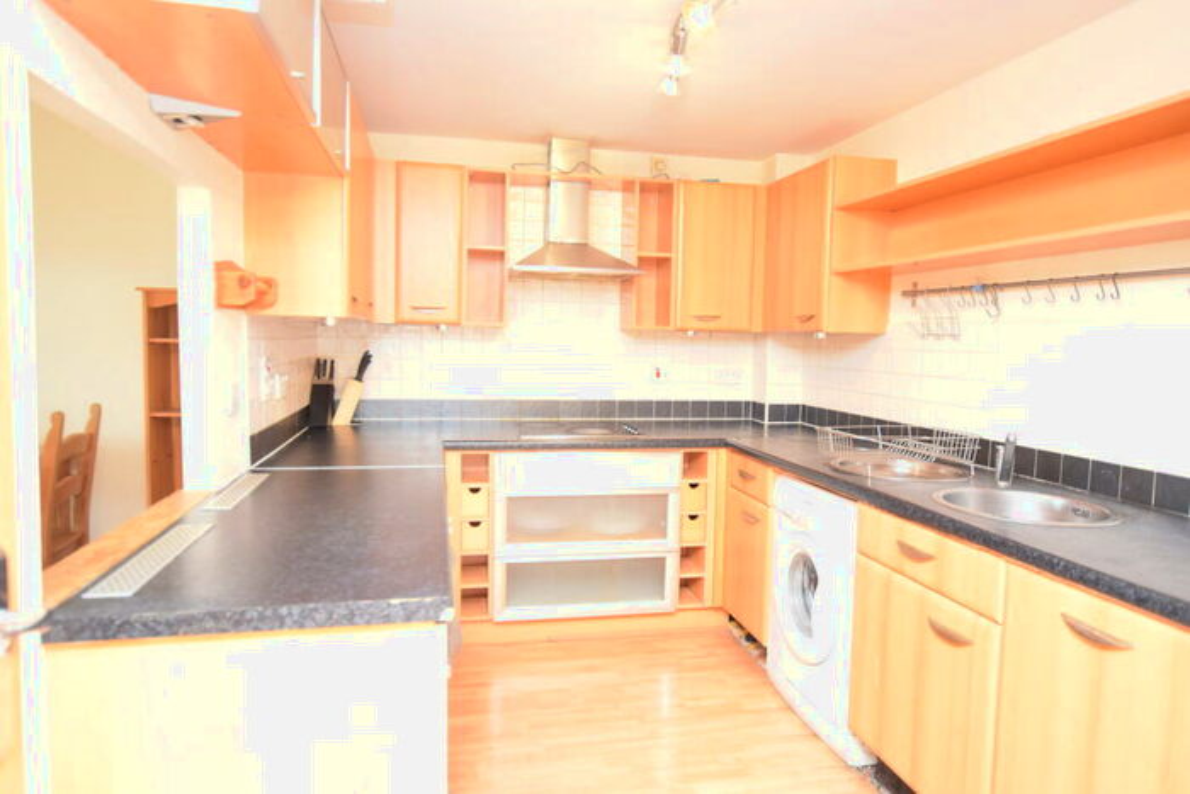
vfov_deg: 59.5
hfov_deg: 81.2
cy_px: 397
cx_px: 595
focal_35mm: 21
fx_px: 694
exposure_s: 1/60
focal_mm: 14
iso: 2000
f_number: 3.5
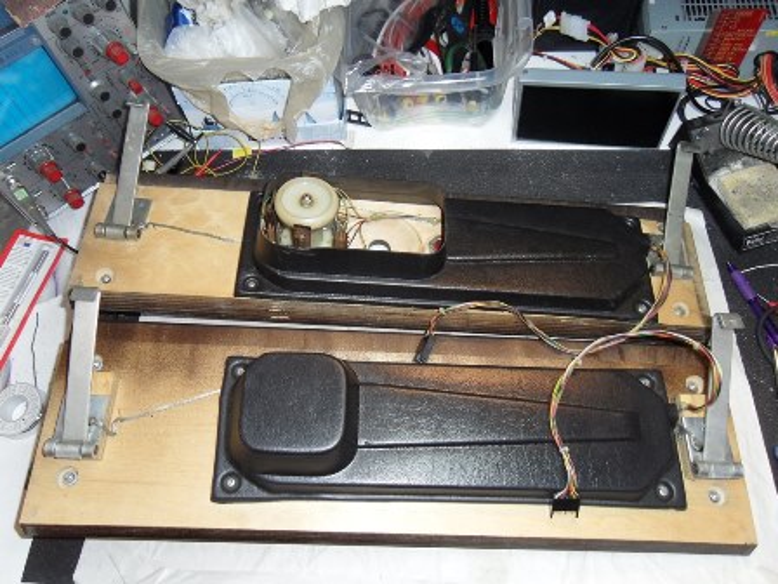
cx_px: 389
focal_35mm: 28
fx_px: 629
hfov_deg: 63.4
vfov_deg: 49.7
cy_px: 292
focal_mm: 5
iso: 200
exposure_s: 1/45
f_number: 3.4
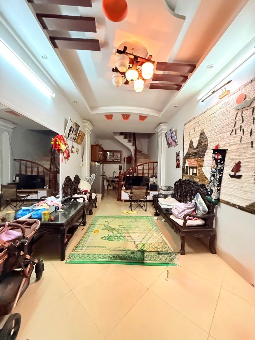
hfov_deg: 85.7
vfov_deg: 102.1
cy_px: 170
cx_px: 128
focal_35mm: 14
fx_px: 138
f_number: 2.2
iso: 800
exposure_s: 1/50
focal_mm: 2.22
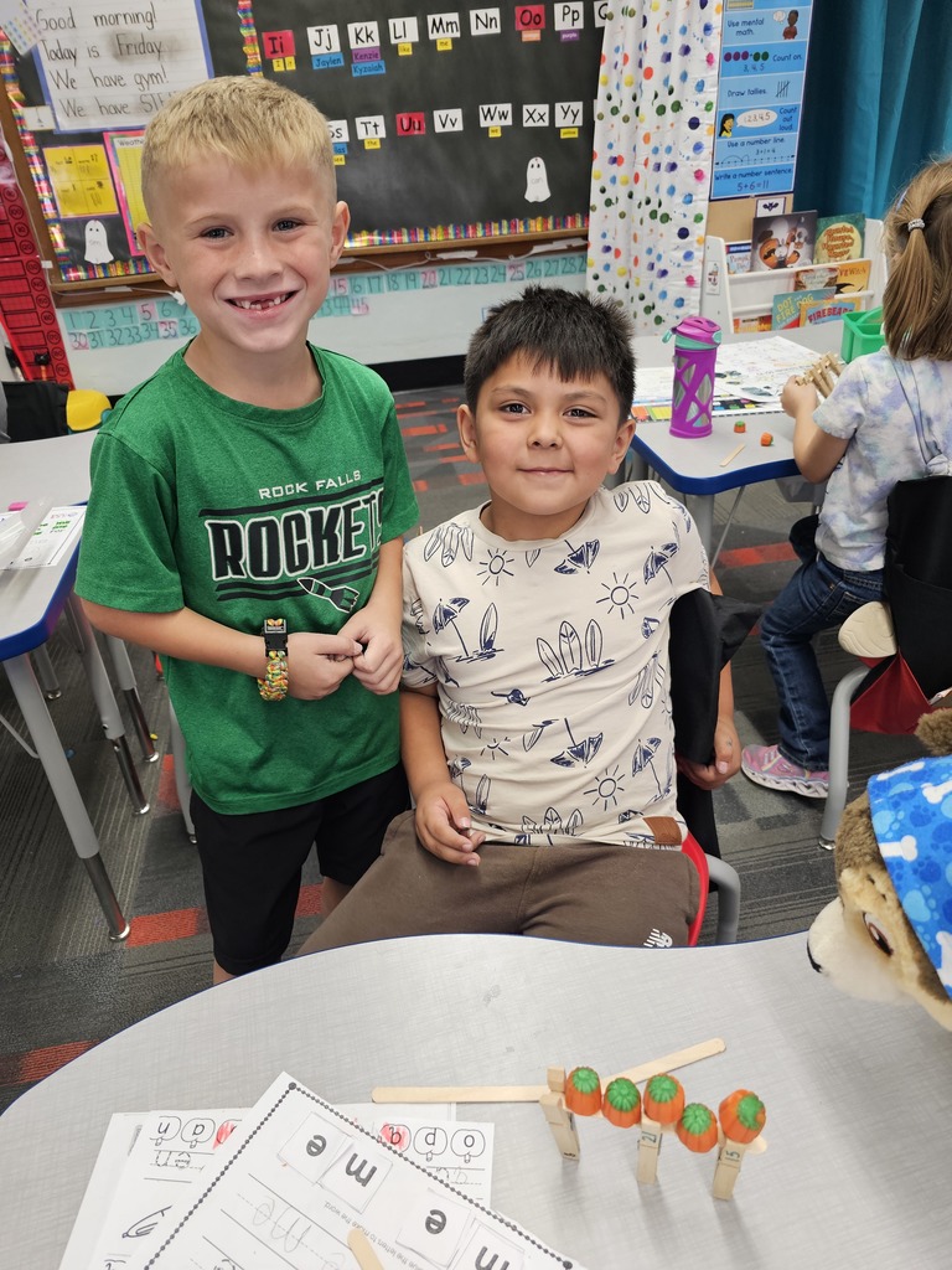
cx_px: 476
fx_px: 843
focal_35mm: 23
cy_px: 635
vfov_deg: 73.9
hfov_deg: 58.9
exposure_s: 1/120
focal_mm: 6.3
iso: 250
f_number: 1.7
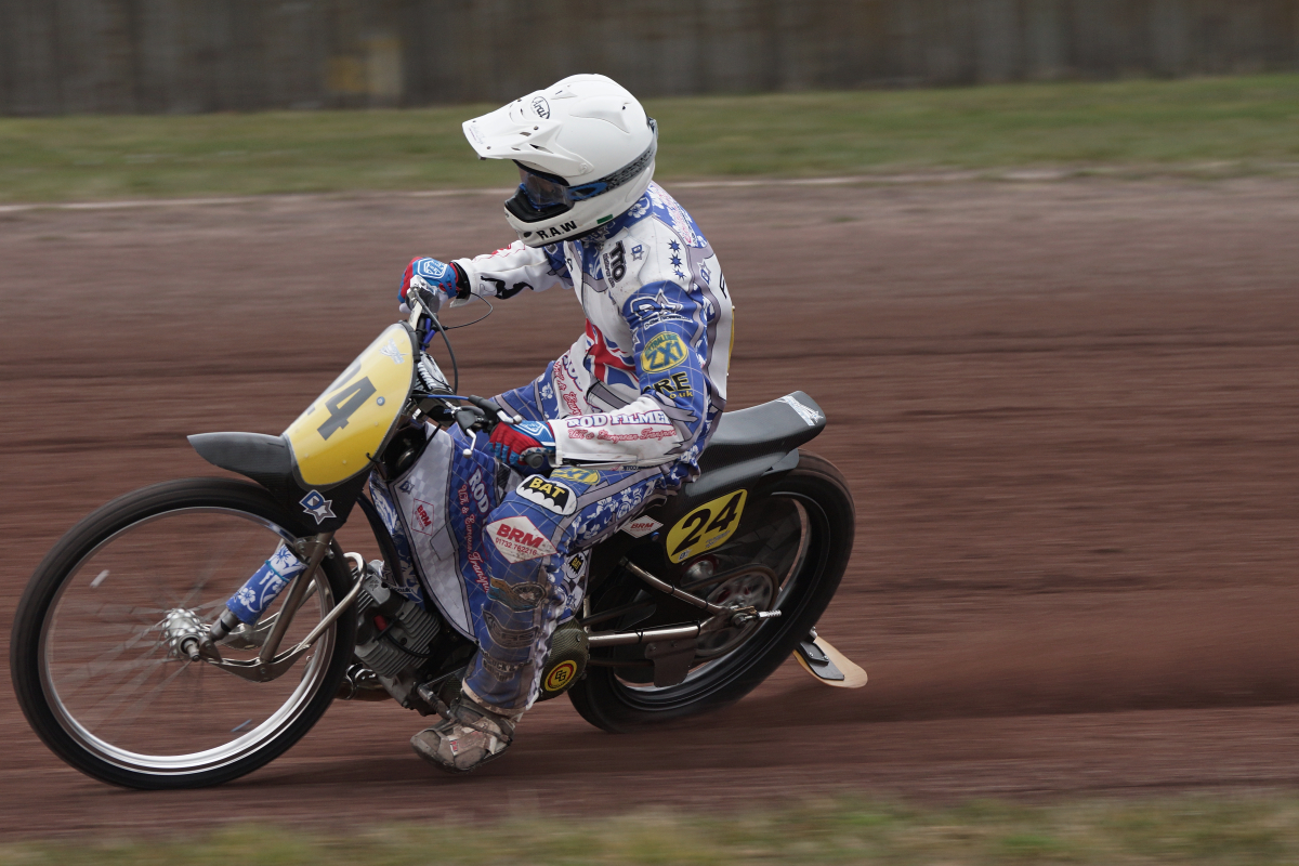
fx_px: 12448
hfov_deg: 6.0
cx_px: 650
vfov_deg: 4.0
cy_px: 433
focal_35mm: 345
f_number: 9
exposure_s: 1/400
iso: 400
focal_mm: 230
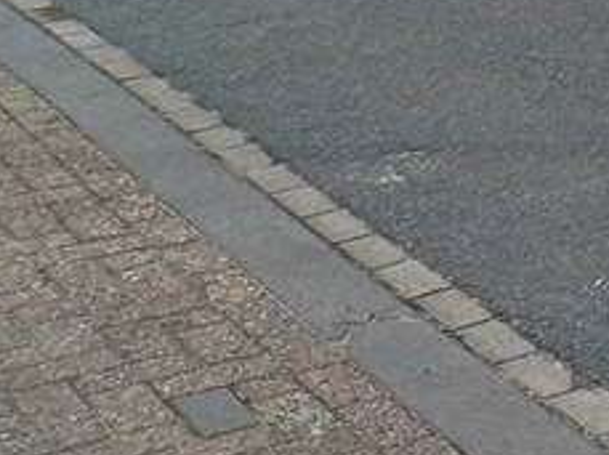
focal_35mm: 112
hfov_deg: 14.2
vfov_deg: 11.6
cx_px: 1290
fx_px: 1967
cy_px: -508
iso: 50
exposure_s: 1/962
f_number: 1.8
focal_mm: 4.65
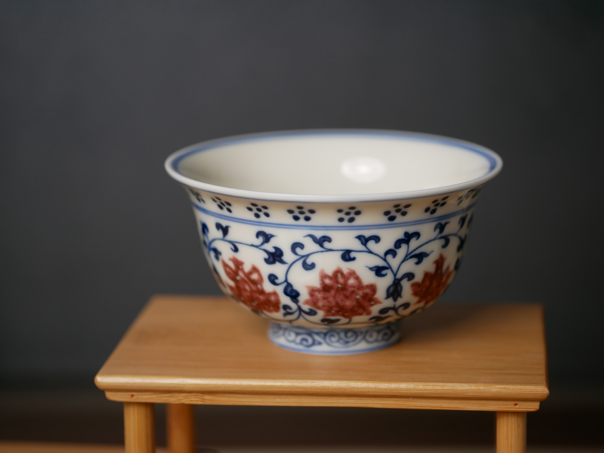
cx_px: 302
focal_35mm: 90
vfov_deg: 16.4
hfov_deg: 21.8
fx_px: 1571
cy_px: 226
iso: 200
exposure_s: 1/200
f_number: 2.8
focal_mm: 45
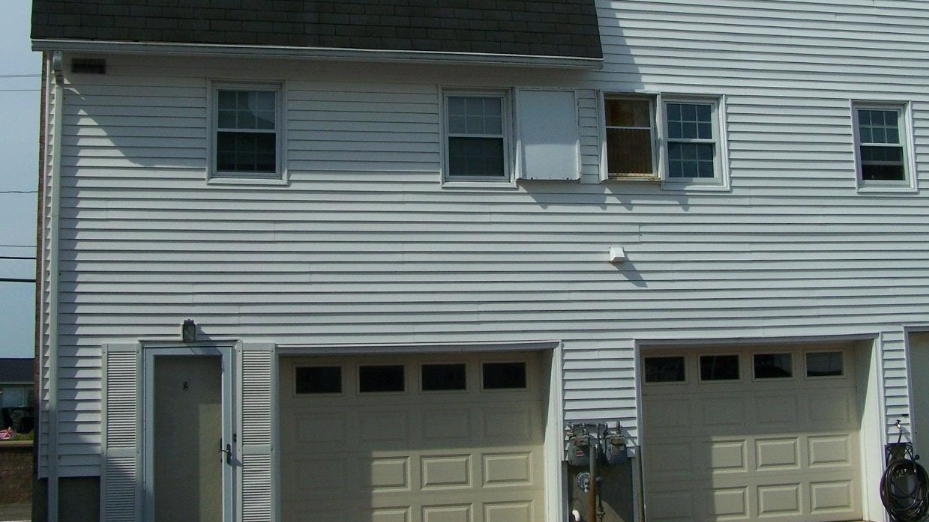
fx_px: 1232
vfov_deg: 23.8
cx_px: 490
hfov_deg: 41.3
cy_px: 161
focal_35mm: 50
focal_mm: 6.3
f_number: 5.6
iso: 80
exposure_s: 1/1250
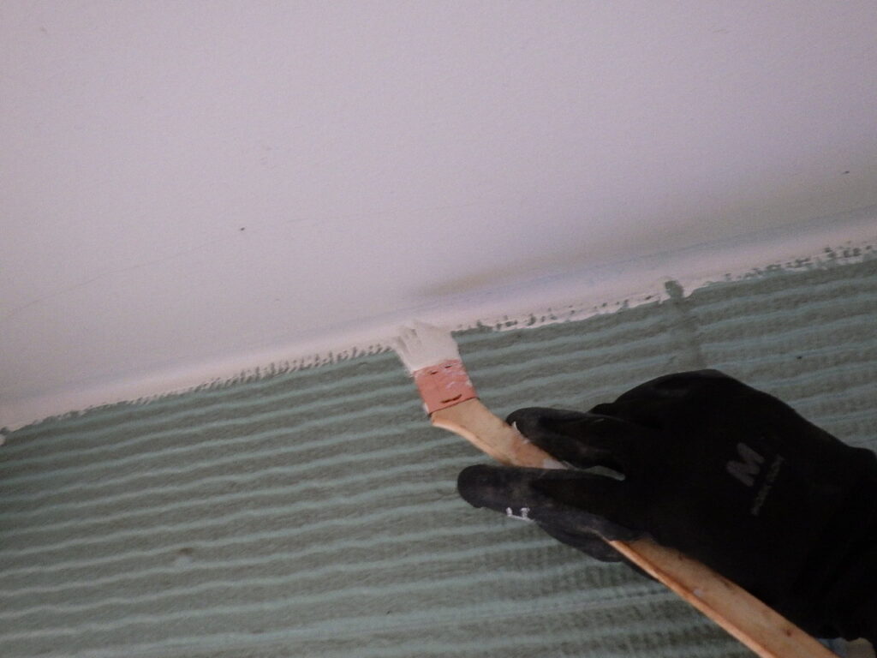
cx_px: 438
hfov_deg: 63.4
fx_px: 709
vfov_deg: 49.7
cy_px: 329
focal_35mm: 28
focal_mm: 5
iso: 500
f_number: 3.5
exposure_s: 1/60
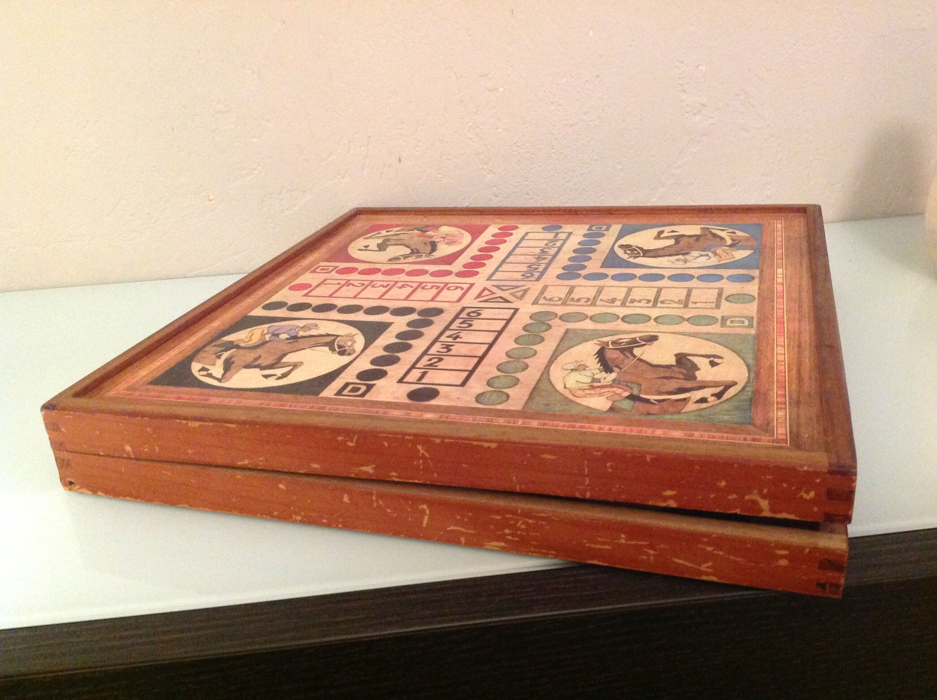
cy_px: 350
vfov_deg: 40.6
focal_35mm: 35
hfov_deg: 52.7
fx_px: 946
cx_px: 468
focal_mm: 4.28
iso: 500
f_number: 2.4
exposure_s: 1/17
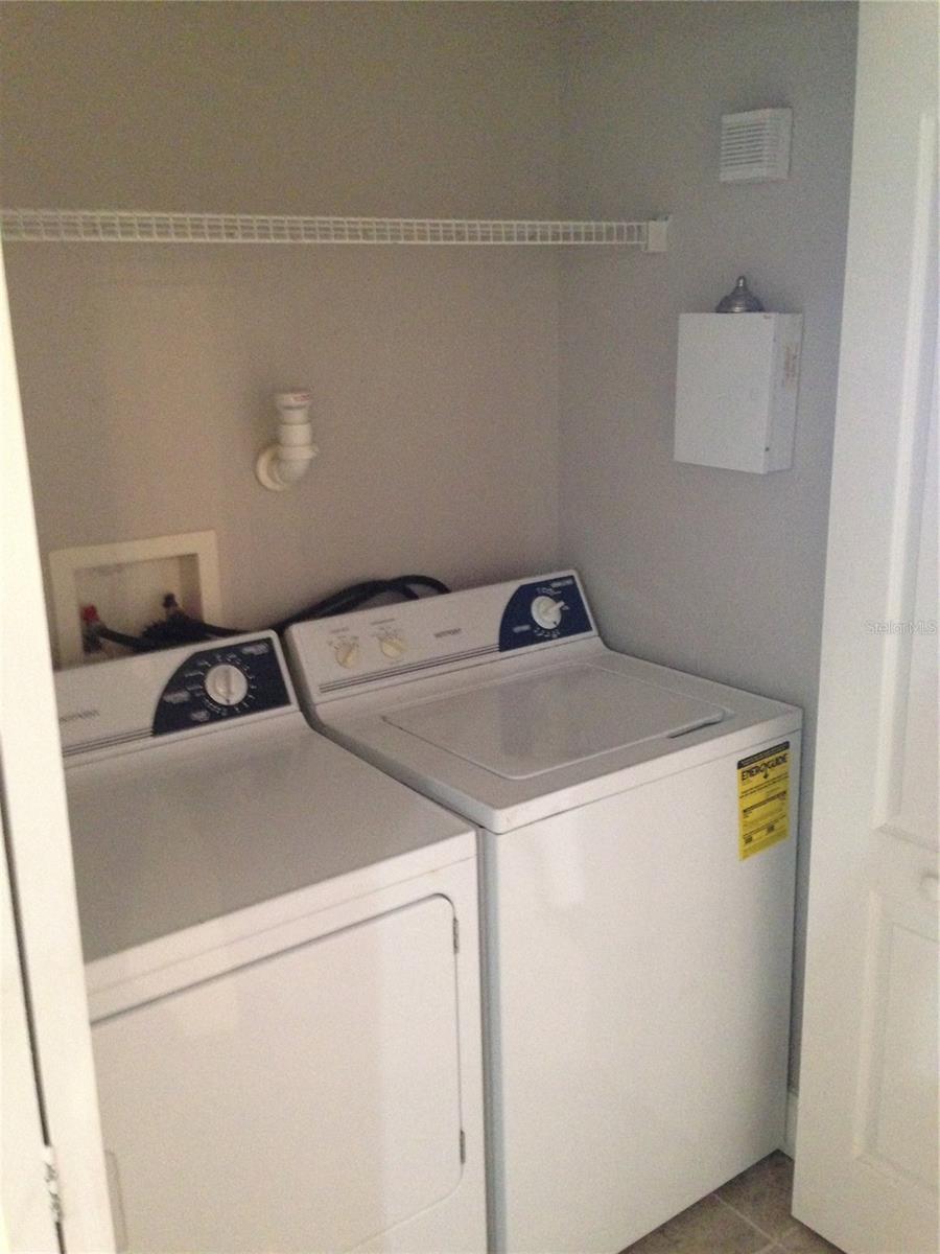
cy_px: 627
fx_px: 1195
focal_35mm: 33
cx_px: 470
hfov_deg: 42.9
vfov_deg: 55.4
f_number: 2.4
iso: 500
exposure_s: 1/15
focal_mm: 4.12
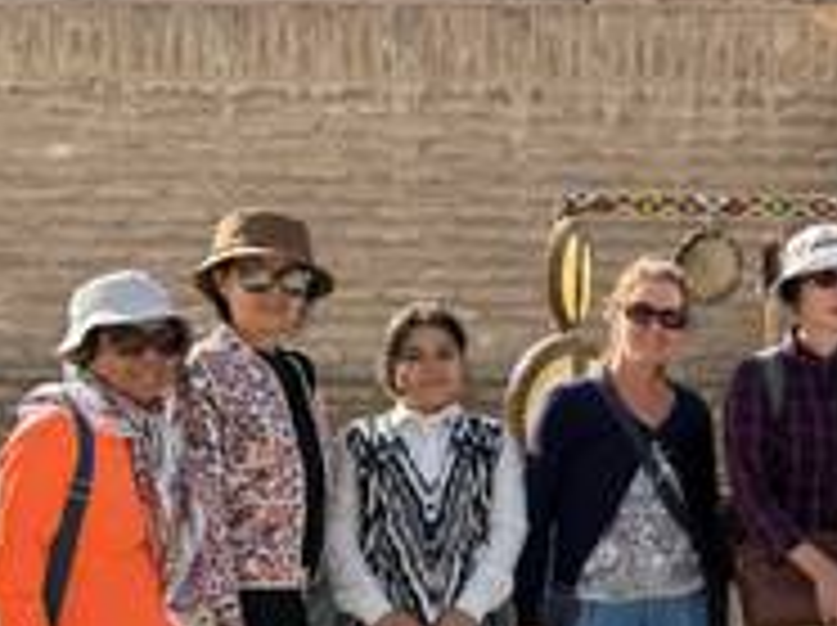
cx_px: 850
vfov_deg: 23.4
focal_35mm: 62
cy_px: 455
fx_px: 1497
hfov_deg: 29.1
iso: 80
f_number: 1.78
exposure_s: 1/1637
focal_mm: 6.76
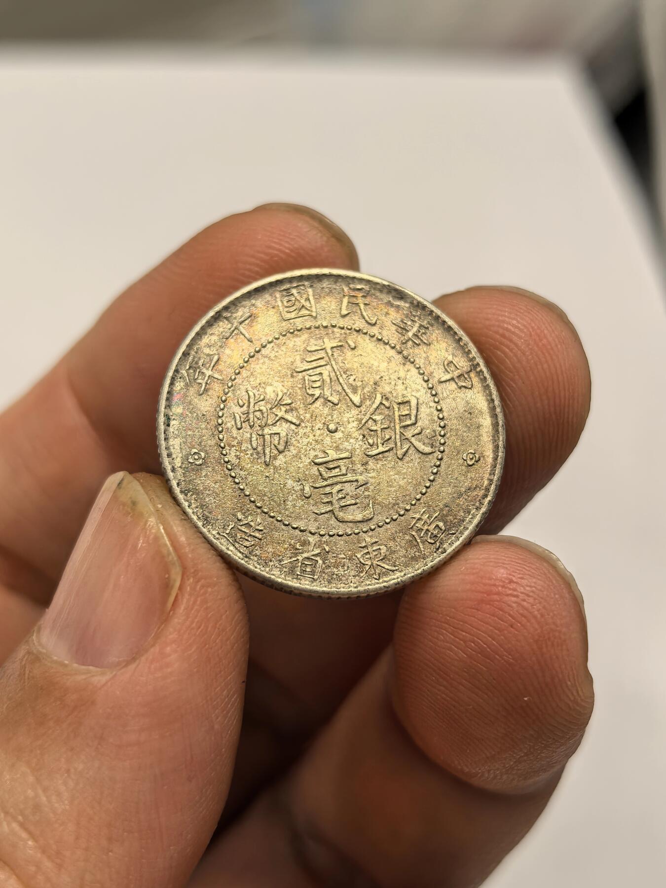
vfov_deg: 35.5
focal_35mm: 54
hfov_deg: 27.0
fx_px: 1385
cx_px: 333
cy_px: 444
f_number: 2
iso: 200
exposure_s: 1/100
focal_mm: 6.98
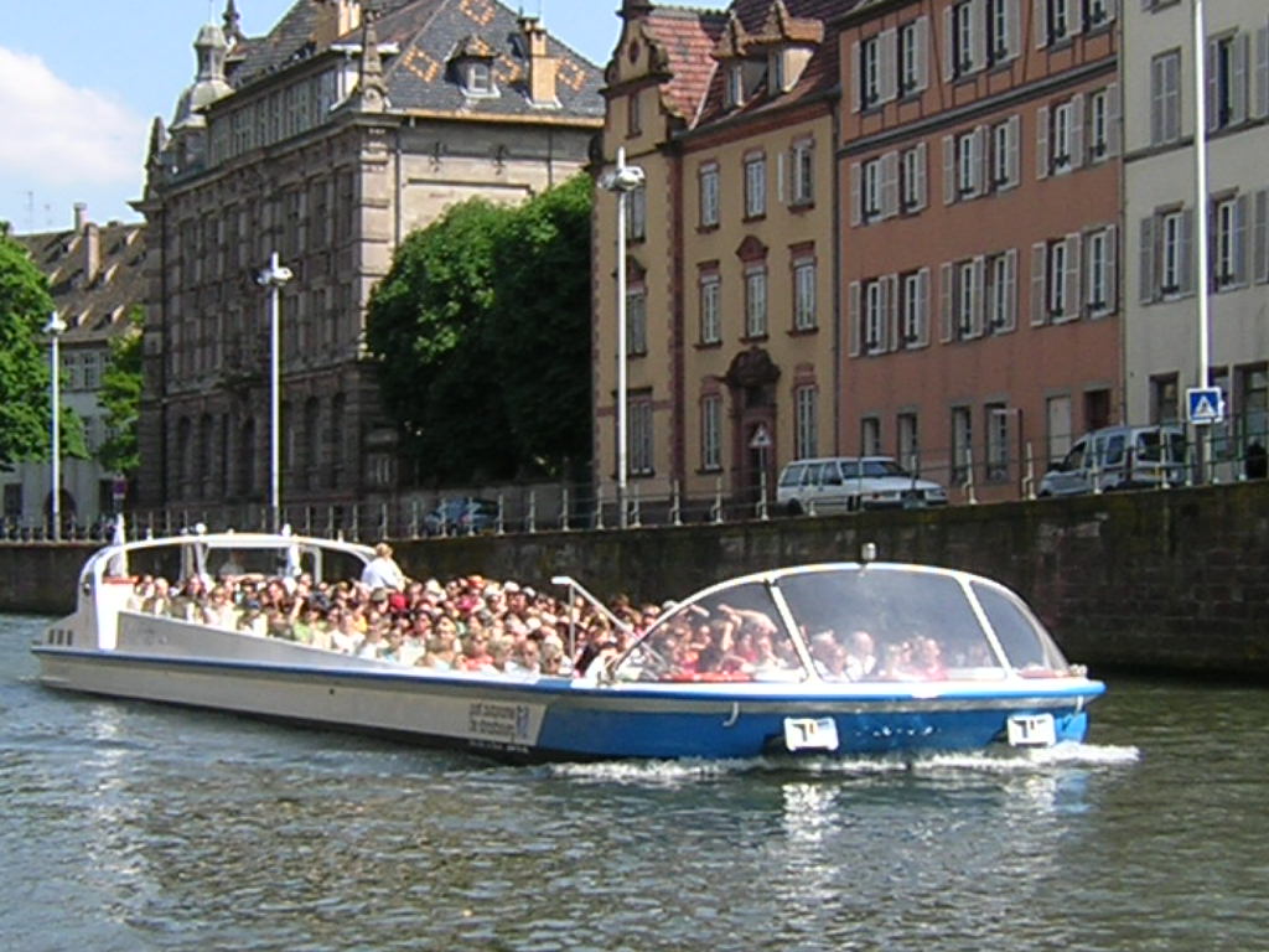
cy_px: 476
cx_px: 634
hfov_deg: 51.4
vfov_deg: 39.7
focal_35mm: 36
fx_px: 1320
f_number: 5.2
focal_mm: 4.7
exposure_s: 1/266
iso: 100
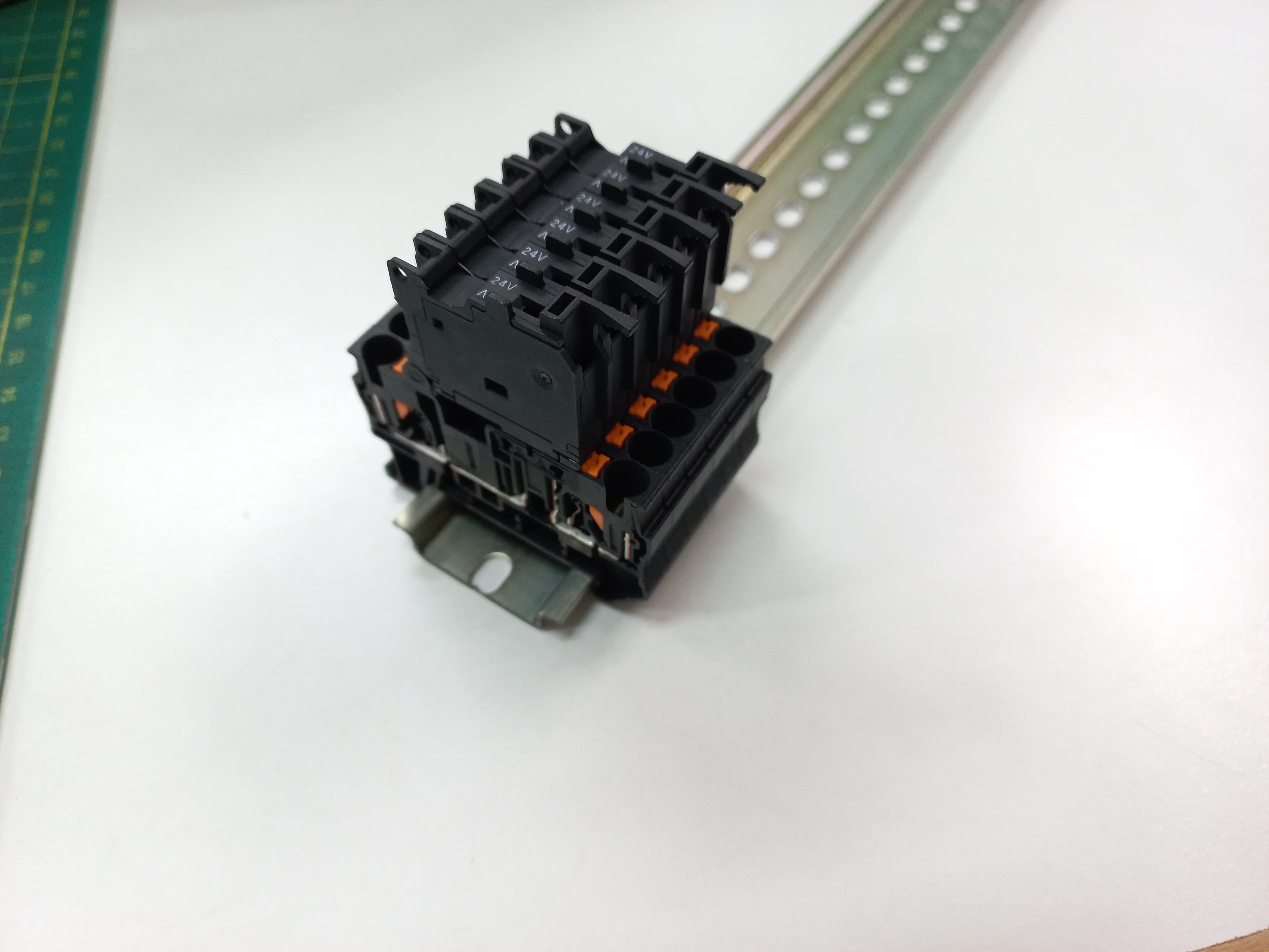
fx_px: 916
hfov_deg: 69.4
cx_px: 634
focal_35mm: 25
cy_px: 476
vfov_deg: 54.9
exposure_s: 1/33.3
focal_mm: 4.6
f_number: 1.8
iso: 160
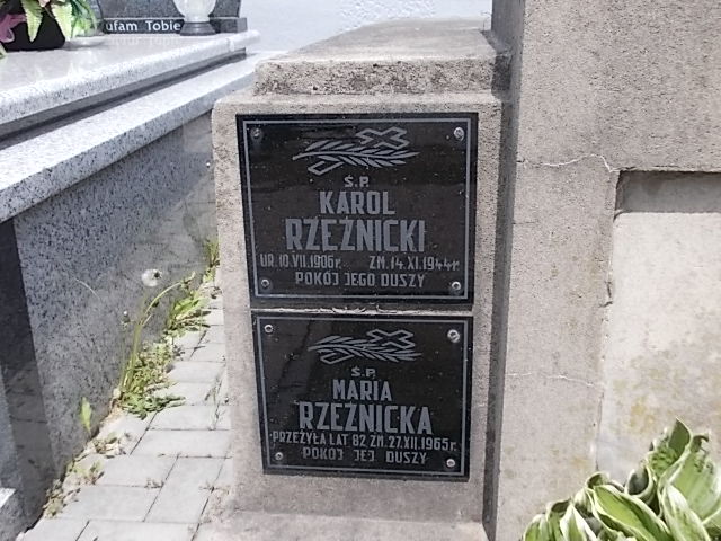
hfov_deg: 49.0
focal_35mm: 38
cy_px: 270
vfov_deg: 37.7
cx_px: 360
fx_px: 791
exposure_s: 1/125
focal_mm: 5.3
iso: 80
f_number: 6.2
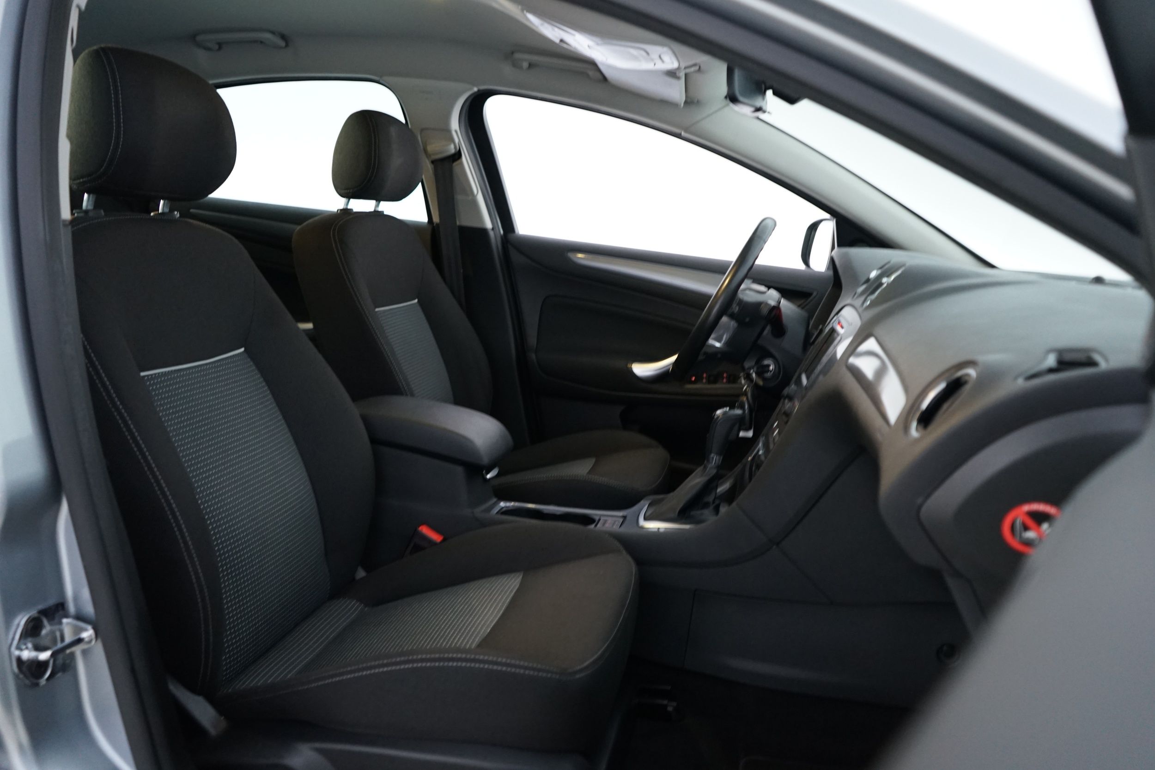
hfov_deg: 65.5
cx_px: 578
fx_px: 898
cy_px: 385
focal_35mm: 28
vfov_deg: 46.4
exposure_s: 1/40
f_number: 3.5
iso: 2000
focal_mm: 28
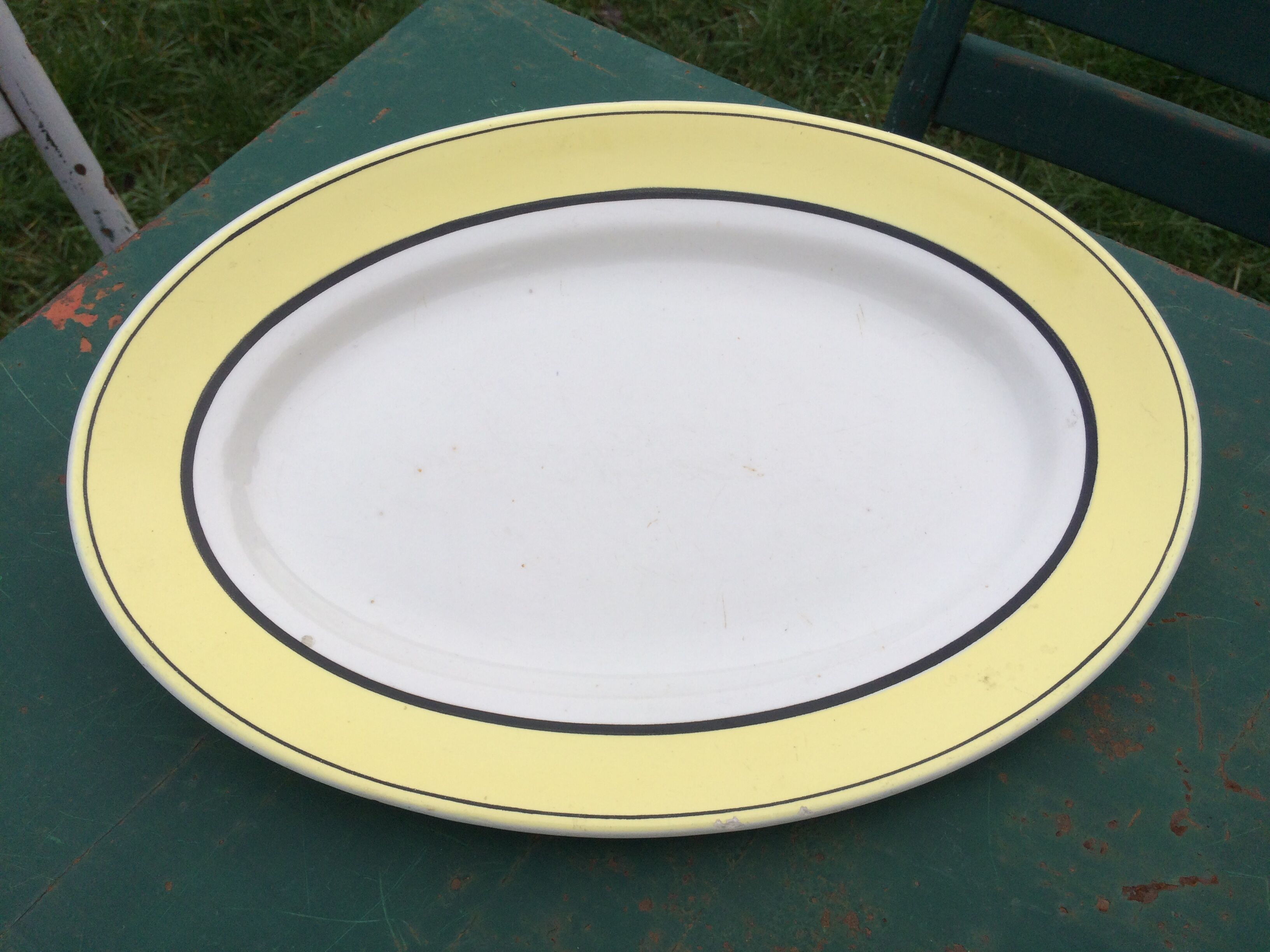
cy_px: 476
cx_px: 635
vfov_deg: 48.2
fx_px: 1064
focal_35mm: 29
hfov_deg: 61.7
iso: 32
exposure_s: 1/1001
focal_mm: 4.15
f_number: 2.2
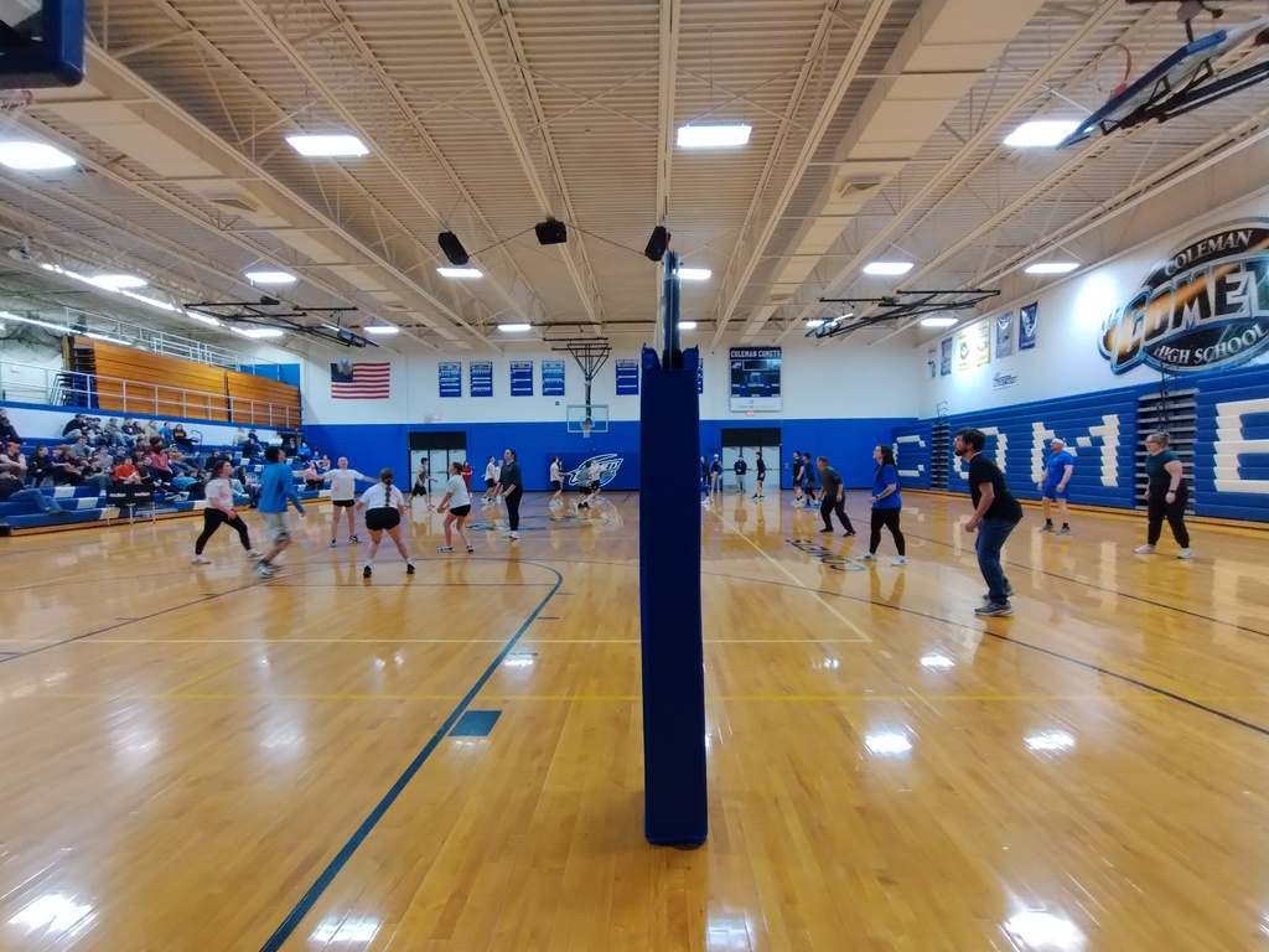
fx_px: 587
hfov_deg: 94.5
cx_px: 634
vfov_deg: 78.1
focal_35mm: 16
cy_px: 476
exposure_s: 1/30
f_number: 2.2
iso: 388
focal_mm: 1.66
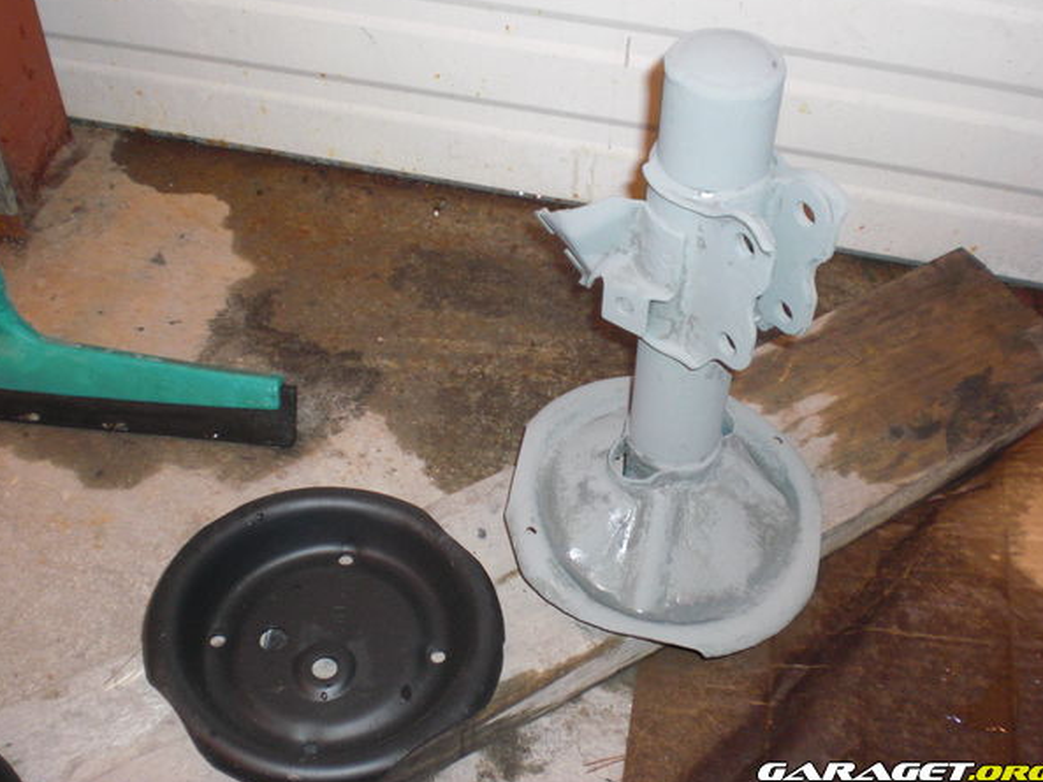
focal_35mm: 41
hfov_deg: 45.8
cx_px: 496
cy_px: 367
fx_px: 1236
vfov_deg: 35.1
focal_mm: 6.3
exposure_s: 1/60
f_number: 3.1
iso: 200
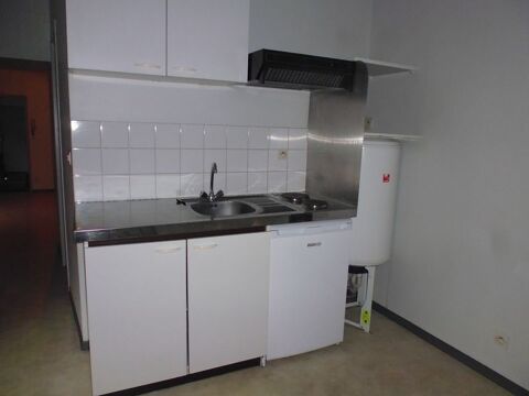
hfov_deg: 71.6
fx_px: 367
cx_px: 264
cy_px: 198
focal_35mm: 24
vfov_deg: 56.8
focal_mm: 4.3
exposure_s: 1/60
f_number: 2.8
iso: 400
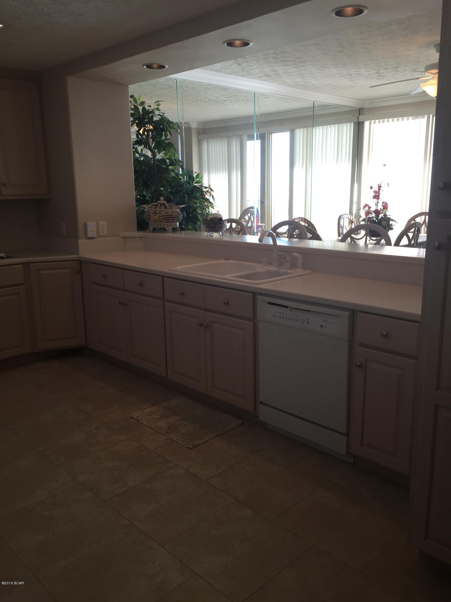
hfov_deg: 48.2
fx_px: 504
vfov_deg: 61.7
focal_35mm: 29
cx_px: 226
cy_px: 301
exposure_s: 1/120
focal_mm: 4.15
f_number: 2.2
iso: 32
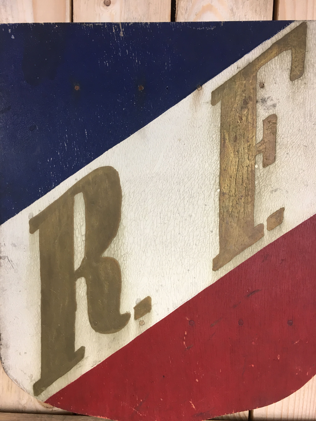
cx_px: 158
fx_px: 353
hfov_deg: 48.2
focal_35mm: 29
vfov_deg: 61.7
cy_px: 210
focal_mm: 4.15
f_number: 2.2
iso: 40
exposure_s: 1/33
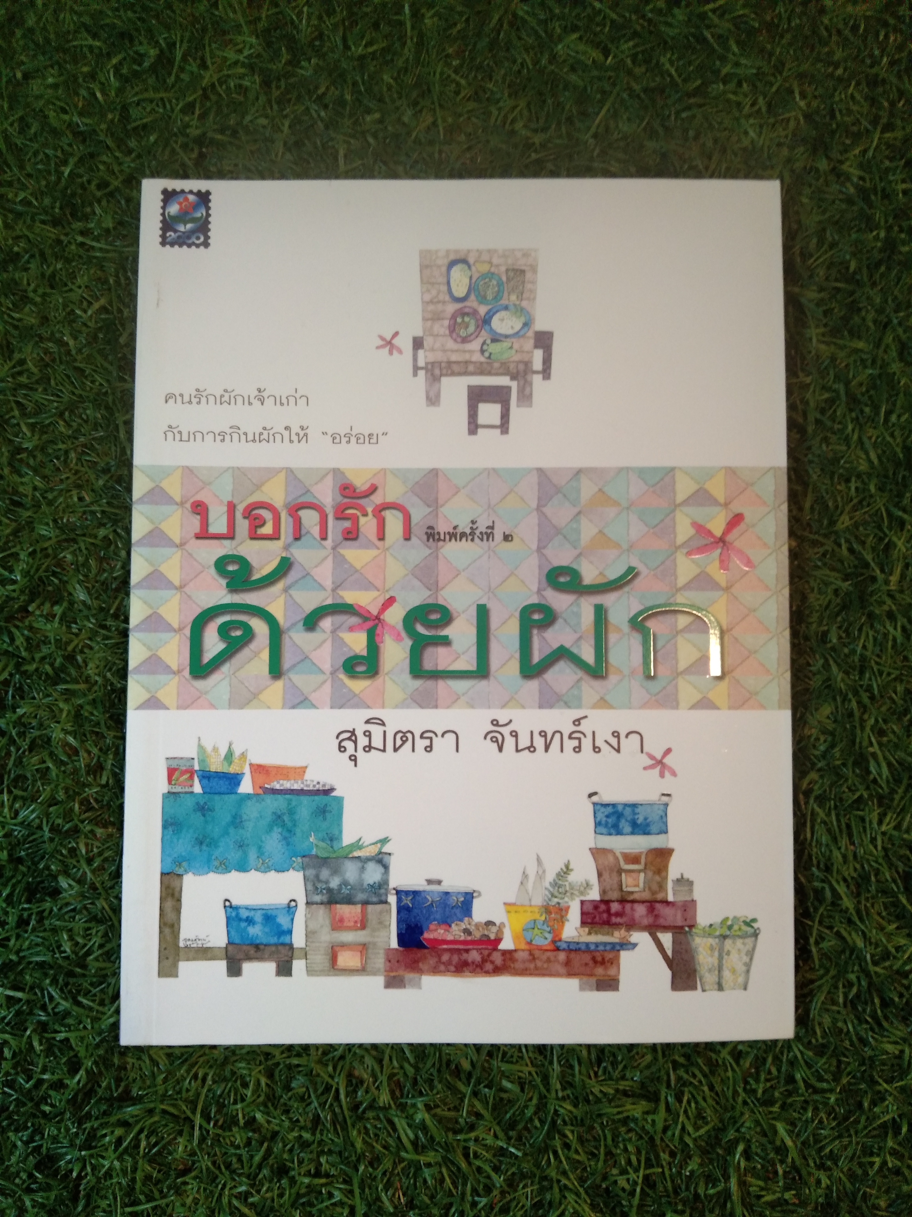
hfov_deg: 46.8
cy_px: 608
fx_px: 1054
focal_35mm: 30
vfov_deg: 60.0
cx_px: 456
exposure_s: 1/33
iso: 378
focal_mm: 3.65
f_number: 2.2
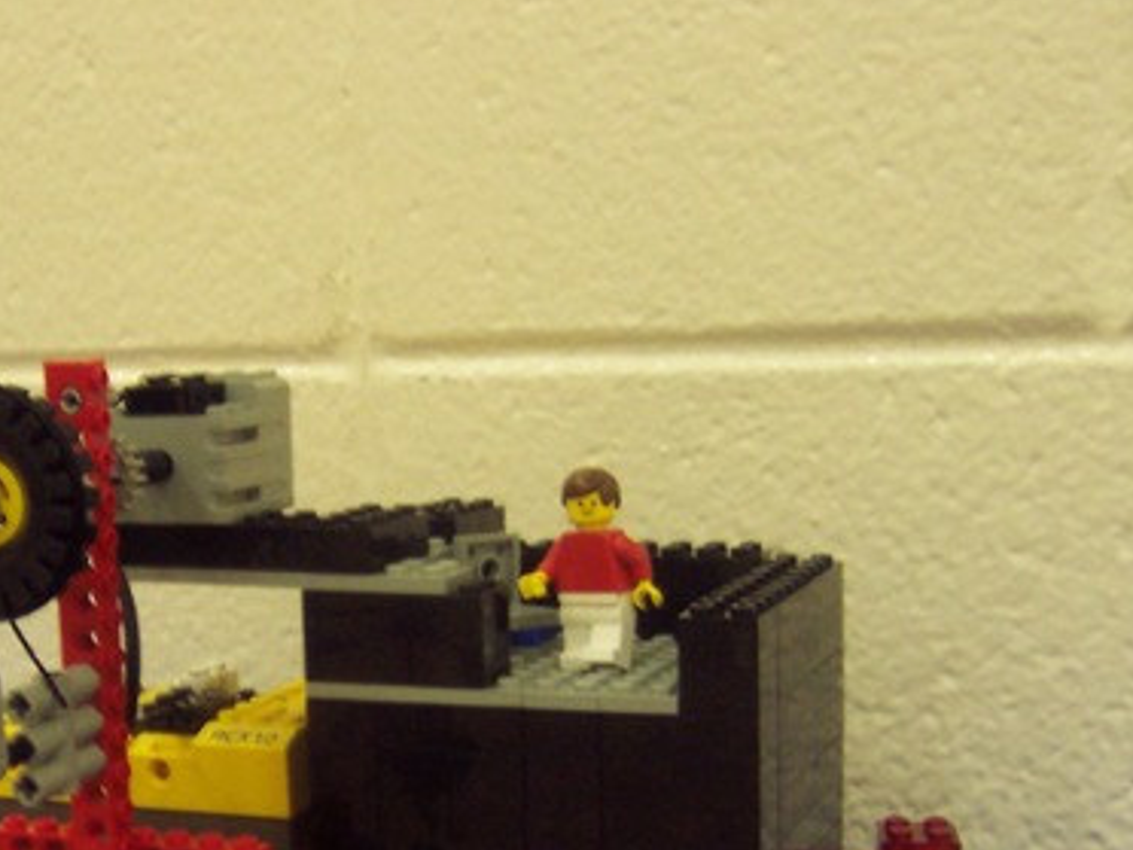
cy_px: 658
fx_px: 2029
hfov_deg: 30.8
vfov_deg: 23.4
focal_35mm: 62
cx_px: 311
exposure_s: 1/10
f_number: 2.8
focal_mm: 5.6
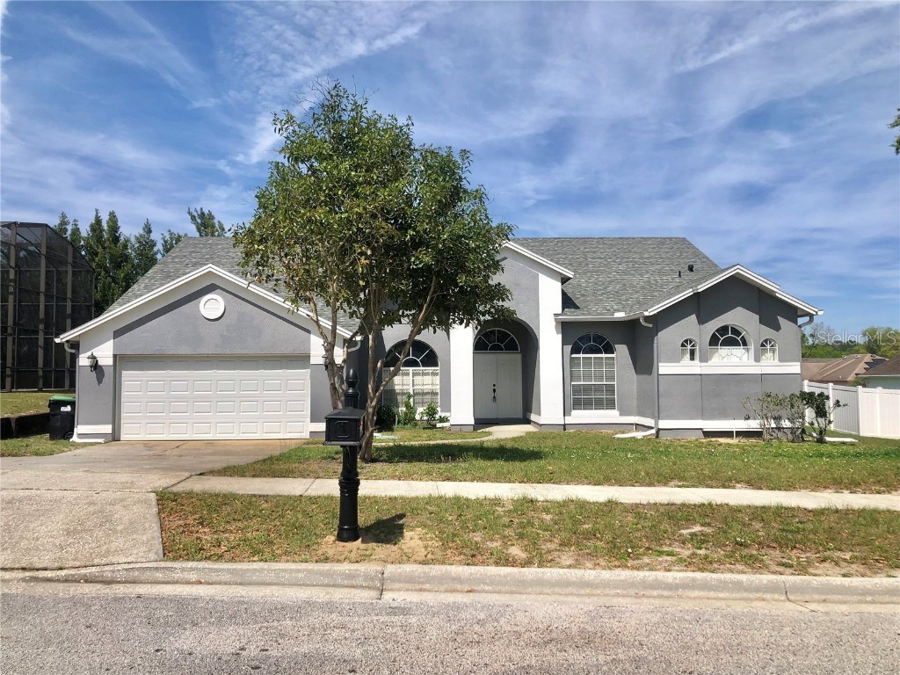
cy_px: 338
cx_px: 450
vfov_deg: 49.7
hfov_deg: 63.4
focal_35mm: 28
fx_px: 728
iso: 25
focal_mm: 3.99
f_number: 1.8
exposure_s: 1/3472
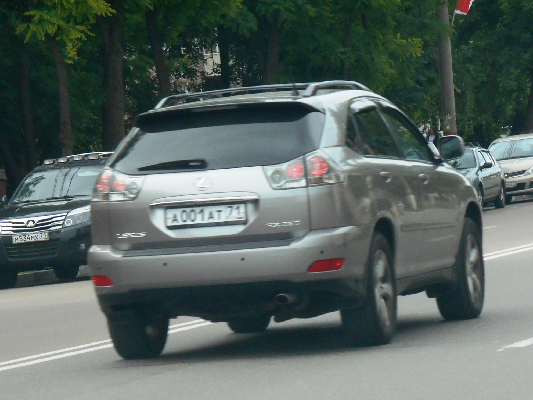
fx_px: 1863
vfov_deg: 12.2
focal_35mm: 121
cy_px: 200
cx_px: 266
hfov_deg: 16.3
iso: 160
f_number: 5.4
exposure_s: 1/250
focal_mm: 21.5
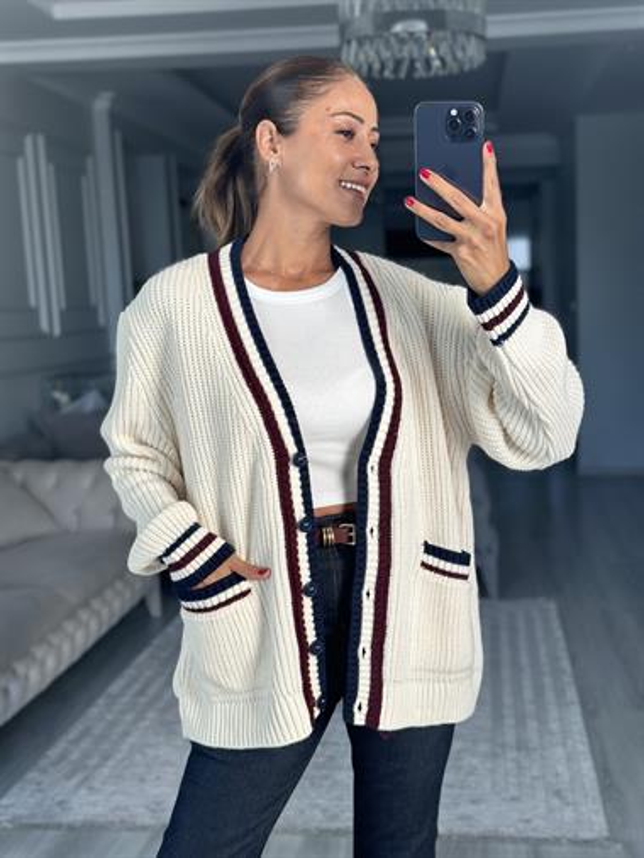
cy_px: 429
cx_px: 322
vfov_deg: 39.6
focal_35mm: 48
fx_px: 1190
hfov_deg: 30.3
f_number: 1.78
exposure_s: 1/227
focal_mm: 6.86
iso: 80
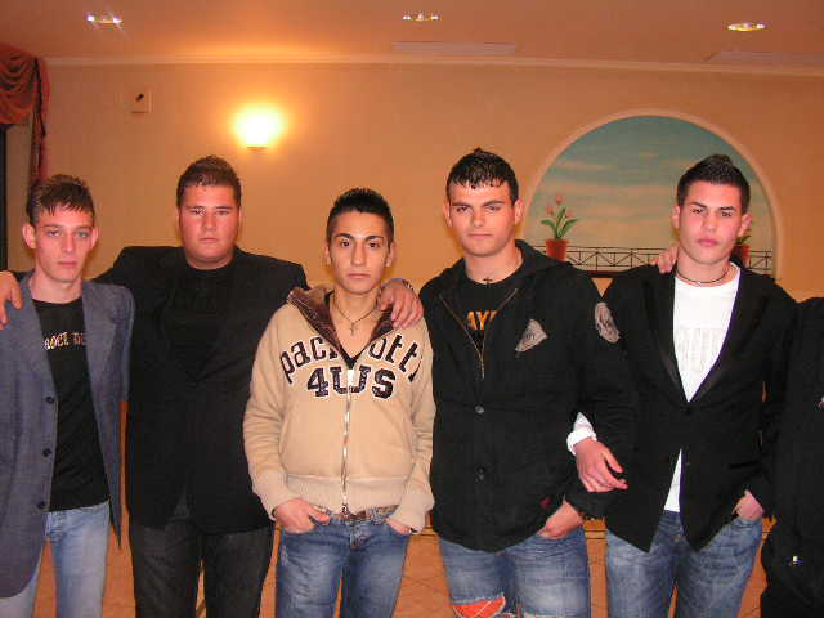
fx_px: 857
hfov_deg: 51.4
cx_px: 412
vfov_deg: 39.7
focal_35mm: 36
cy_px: 309
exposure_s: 1/40
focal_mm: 6
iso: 200
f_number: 3.2
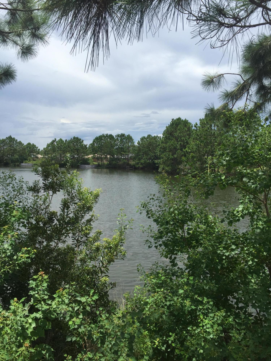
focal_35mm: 29
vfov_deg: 61.7
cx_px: 136
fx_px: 303
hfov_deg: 48.2
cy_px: 180
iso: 32
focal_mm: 4.15
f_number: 2.2
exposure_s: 1/1582
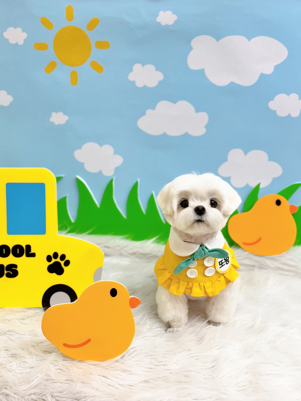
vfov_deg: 39.7
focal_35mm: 48
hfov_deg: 30.3
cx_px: 150
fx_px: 557
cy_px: 200
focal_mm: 6.76
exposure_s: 1/120
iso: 100
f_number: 1.78
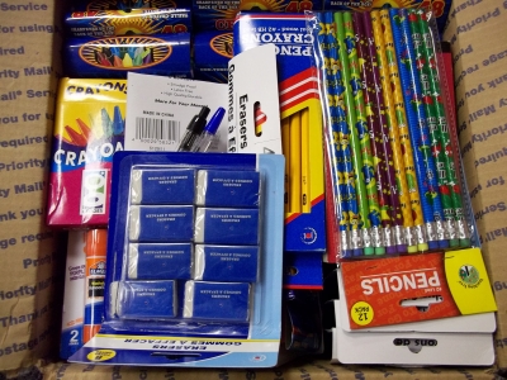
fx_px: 469
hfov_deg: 56.8
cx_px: 254
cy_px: 190
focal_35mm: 32
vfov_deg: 44.2
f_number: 2.9
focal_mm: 5.7
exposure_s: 1/25
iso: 160
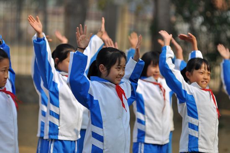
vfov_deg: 4.6
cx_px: 115
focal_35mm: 300
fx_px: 1914
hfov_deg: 6.9
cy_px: 76
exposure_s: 1/1250
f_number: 4.5
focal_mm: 200
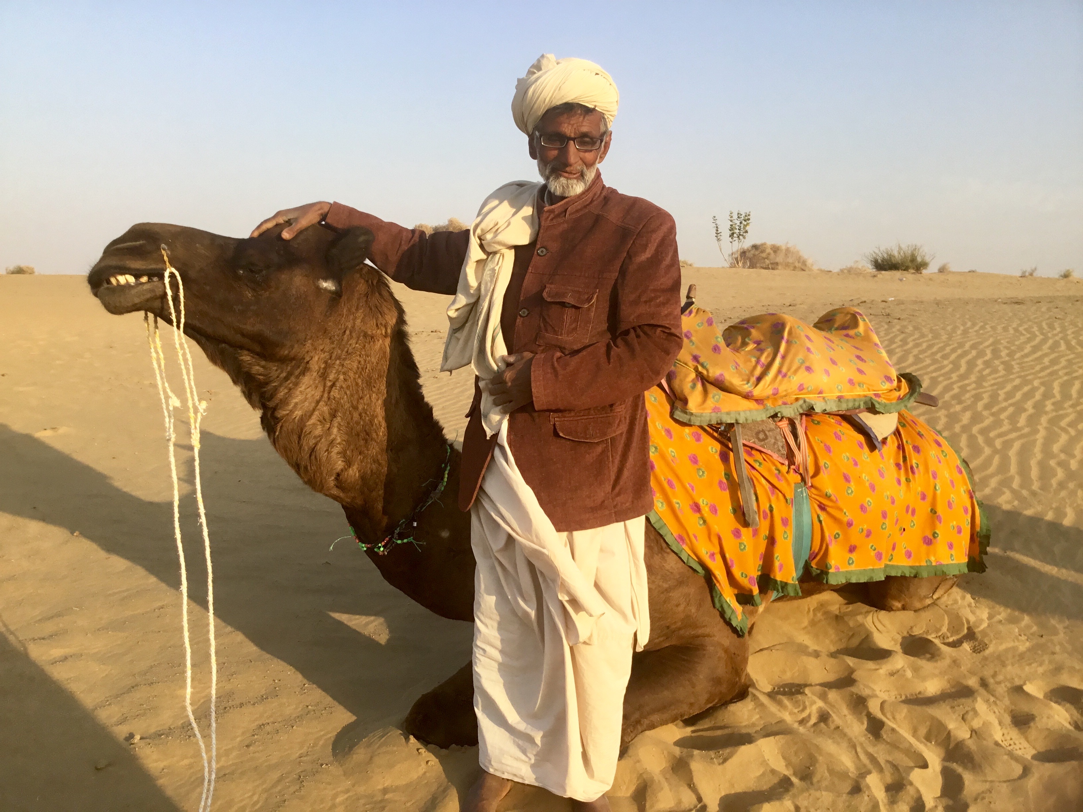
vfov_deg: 45.4
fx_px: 970
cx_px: 542
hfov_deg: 58.4
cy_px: 406
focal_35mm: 31
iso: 25
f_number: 2.4
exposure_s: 1/622
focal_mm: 3.3
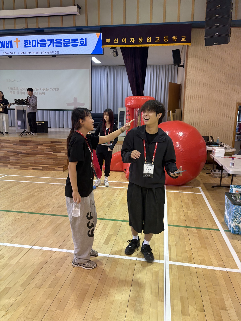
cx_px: 120
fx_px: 241
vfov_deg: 67.3
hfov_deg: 53.1
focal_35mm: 26
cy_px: 160
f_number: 1.6
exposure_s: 1/120
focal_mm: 5.96
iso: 100
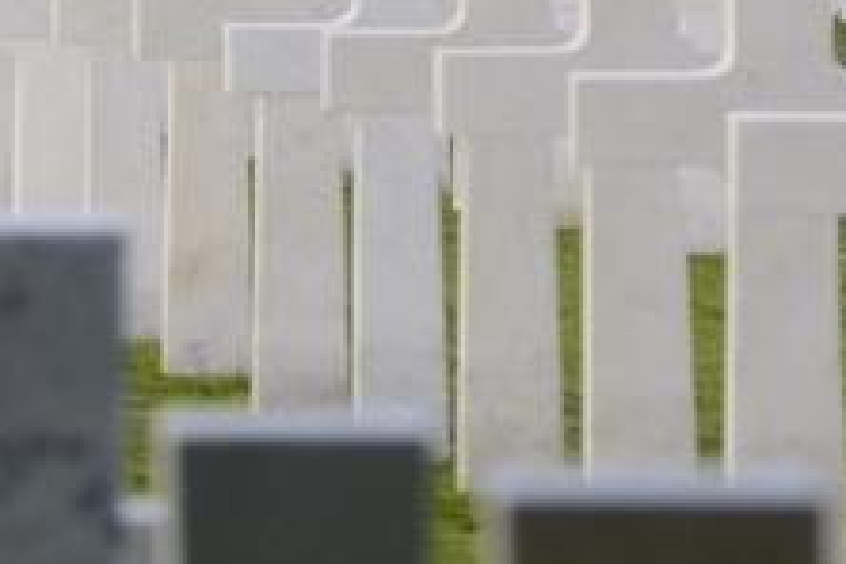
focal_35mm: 1439
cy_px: -930
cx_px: -1601
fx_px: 33814
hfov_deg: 1.4
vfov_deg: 1.0
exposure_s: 1/125
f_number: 10
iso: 400
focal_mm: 200
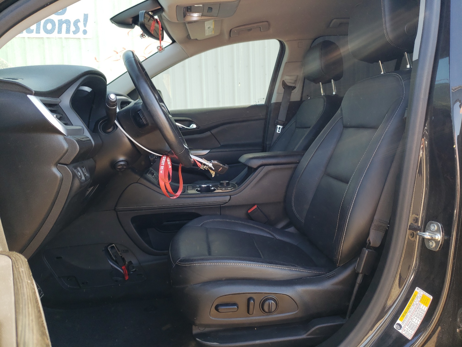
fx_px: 347
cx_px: 231
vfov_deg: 53.1
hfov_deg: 67.3
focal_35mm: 26
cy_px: 174
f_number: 1.5
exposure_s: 1/154
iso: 50
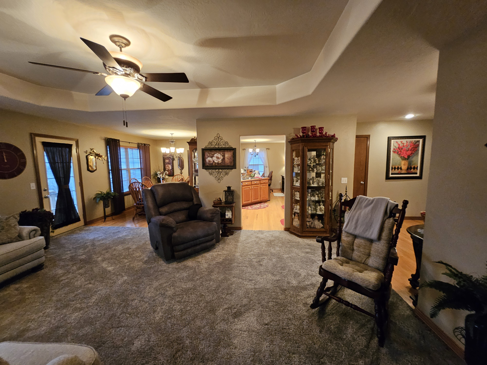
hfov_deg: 106.2
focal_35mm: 13
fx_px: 183
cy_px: 182
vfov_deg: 89.9
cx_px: 244
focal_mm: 1.74
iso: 500
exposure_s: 1/30
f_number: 2.2
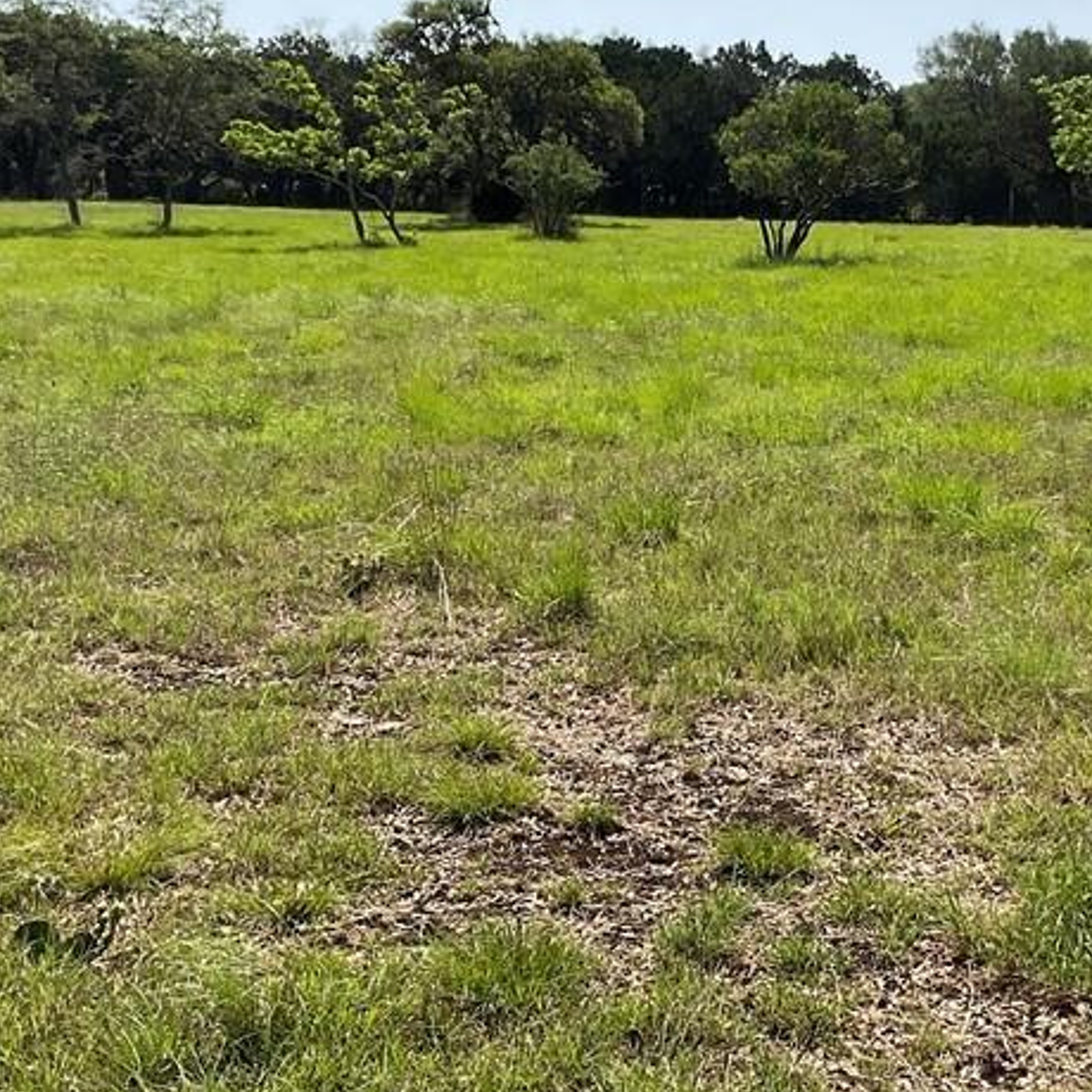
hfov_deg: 29.7
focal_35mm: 57
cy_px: 396
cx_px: 793
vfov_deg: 29.9
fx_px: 2034
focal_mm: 3
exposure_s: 1/2667
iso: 20
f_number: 1.8
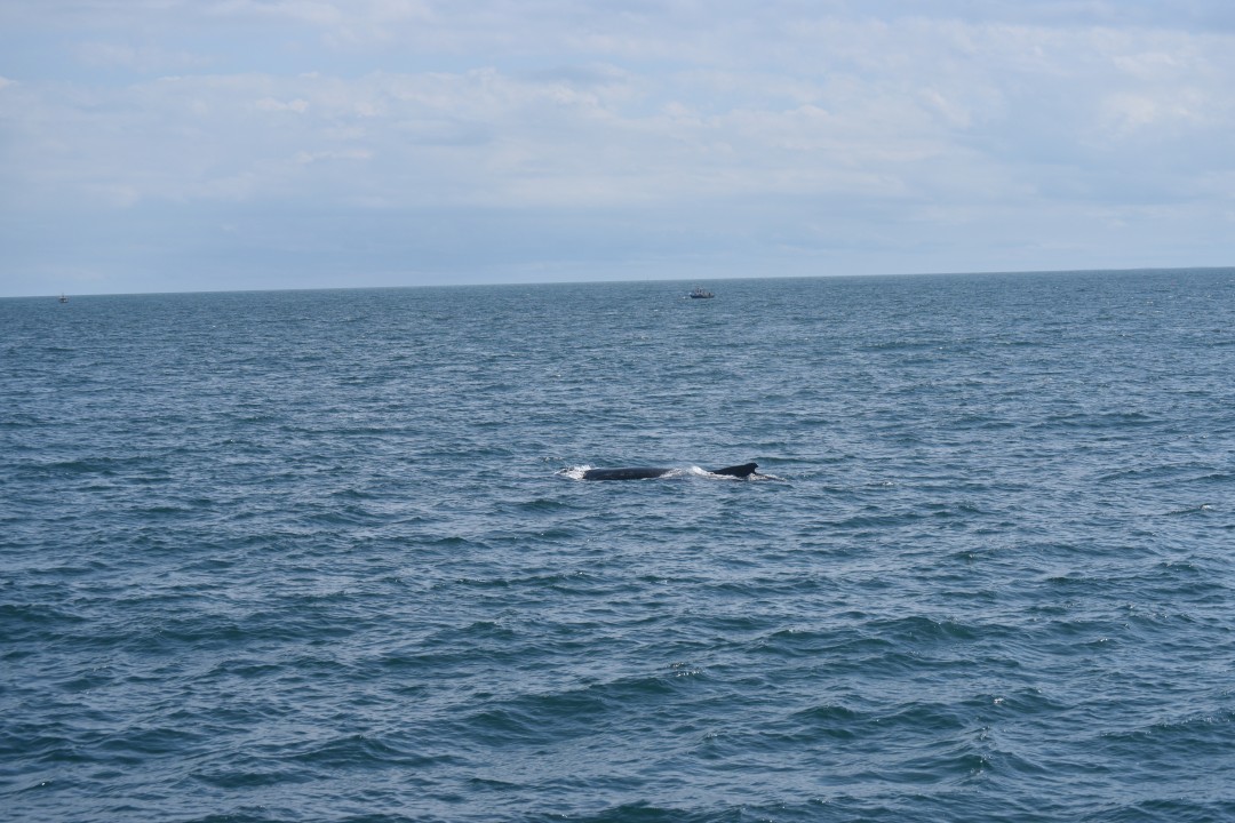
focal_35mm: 82
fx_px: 2830
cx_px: 618
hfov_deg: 24.6
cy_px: 412
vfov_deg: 16.6
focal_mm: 55
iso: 200
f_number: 5.6
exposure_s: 1/1600
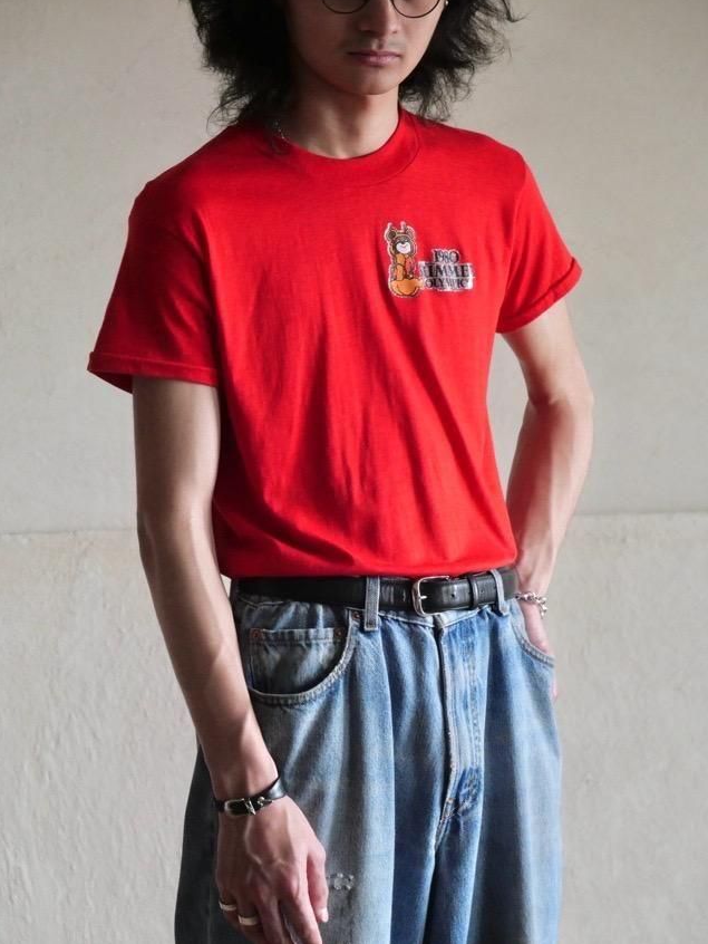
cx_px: 352
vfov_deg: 16.3
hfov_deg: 12.3
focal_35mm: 121
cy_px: 470
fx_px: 3298
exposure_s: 1/125
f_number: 4
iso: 2500
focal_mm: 60
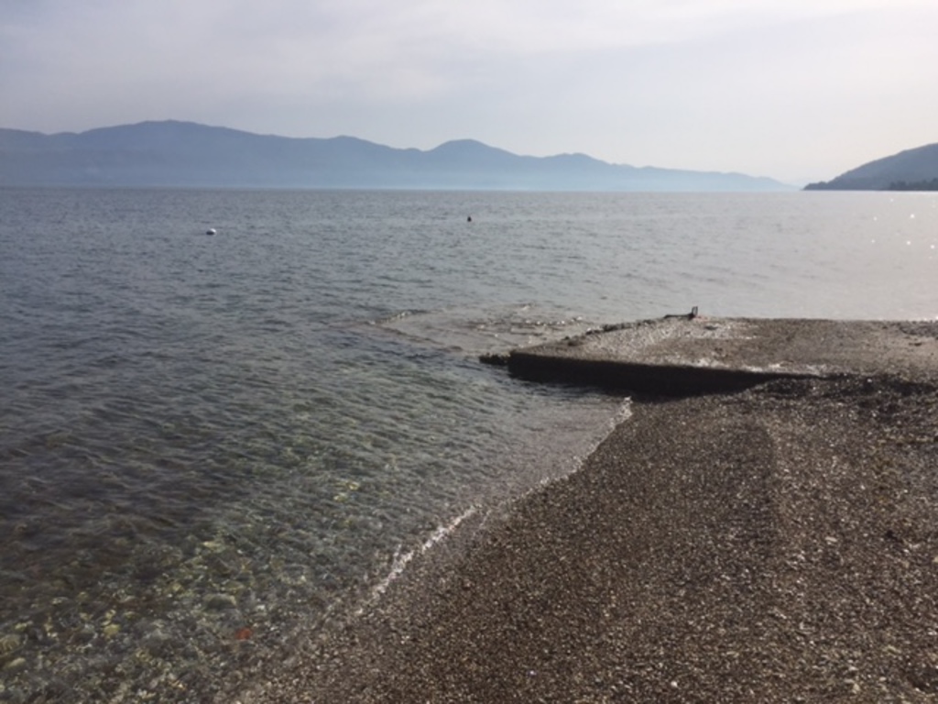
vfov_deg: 48.2
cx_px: 469
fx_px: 786
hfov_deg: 61.7
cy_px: 352
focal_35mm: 29
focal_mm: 4.15
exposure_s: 1/4405
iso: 32
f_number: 2.2
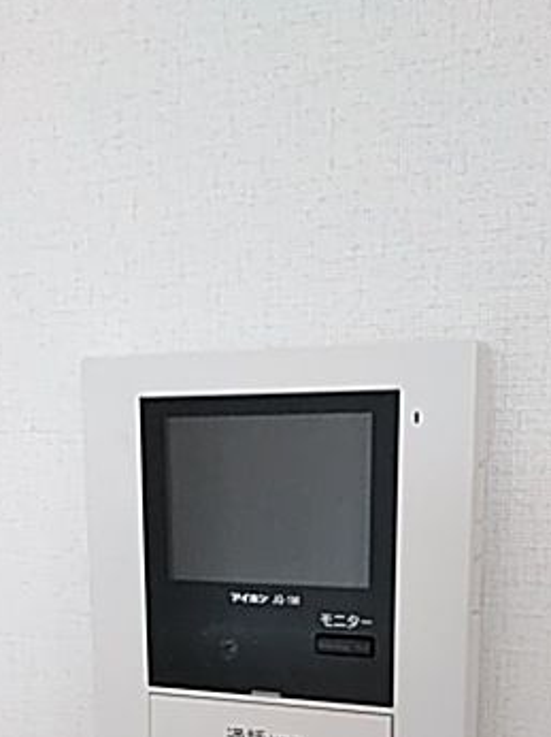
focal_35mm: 50
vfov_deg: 35.9
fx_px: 1062
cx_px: 291
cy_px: 667
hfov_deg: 29.1
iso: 400
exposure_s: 1/80.6
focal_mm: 3.46
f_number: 2.2
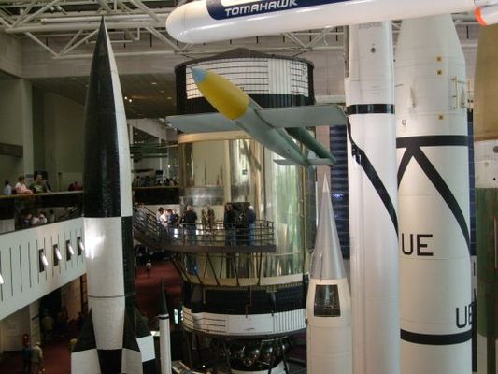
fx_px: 619
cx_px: 249
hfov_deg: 43.8
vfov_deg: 33.6
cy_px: 187
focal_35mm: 43
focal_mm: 7.2
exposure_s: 1/45
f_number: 3
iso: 200
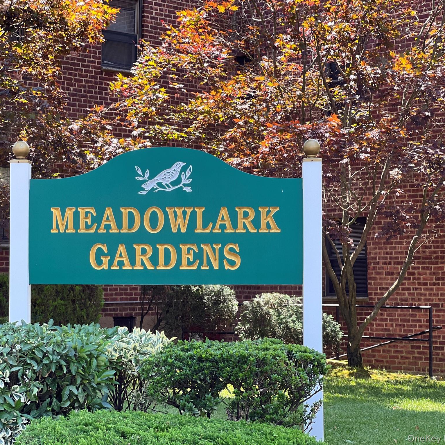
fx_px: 1324
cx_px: 169
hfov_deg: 19.1
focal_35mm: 91
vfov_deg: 19.1
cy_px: 222
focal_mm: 9
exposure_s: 1/121
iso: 64
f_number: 2.8
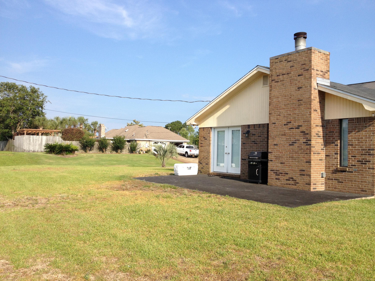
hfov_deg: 52.6
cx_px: 188
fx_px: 379
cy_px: 140
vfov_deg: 40.7
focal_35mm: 35
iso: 50
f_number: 2.4
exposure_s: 1/1284
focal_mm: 4.28
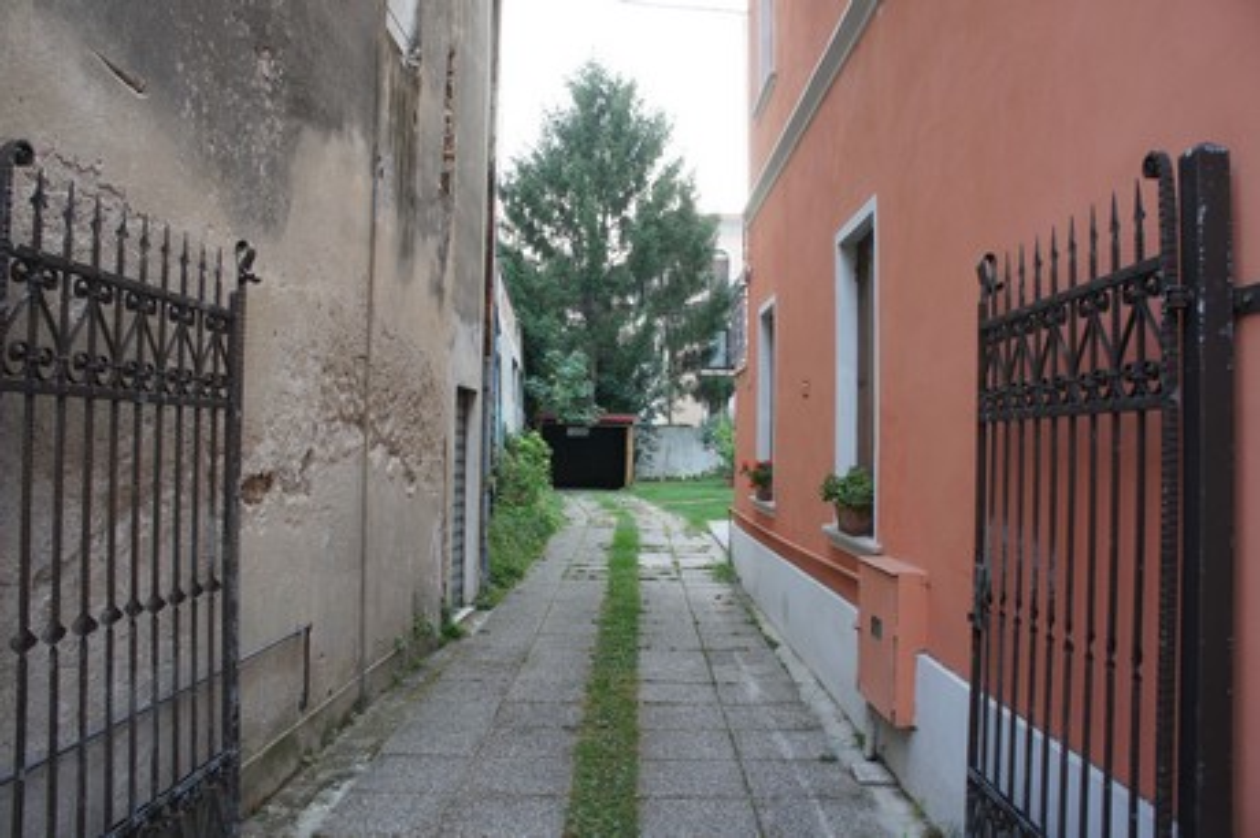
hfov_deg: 67.4
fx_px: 944
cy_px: 419
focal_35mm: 27
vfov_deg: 47.9
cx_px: 630
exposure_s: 1/80
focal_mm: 18
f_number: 4.5
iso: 320
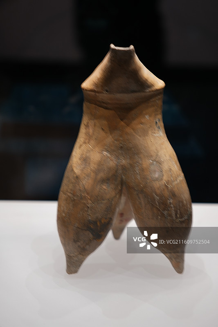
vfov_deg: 27.0
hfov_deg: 18.2
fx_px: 681
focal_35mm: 75
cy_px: 164
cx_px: 109
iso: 100
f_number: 2.8
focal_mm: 50
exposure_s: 1/8
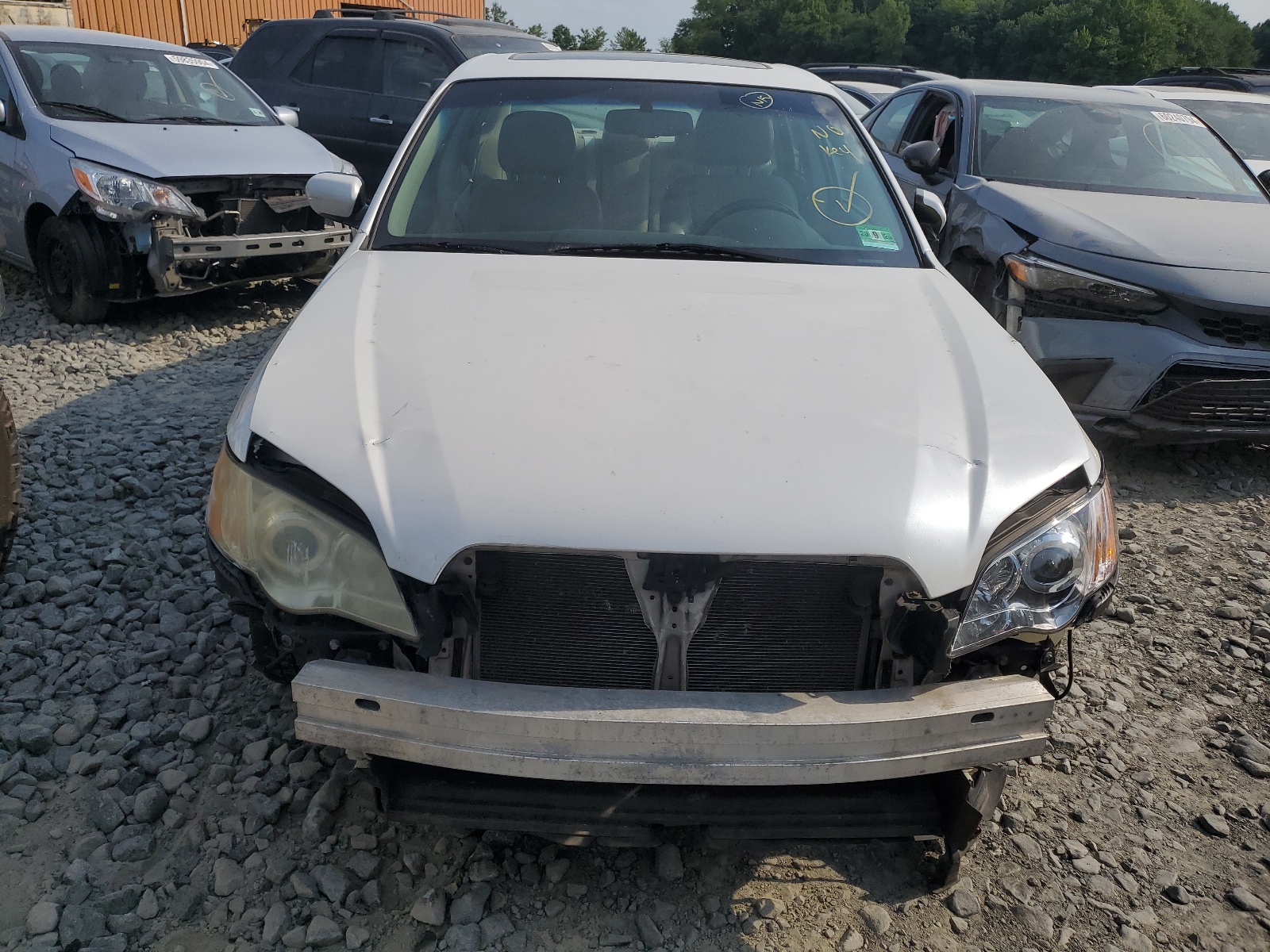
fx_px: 954
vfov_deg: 53.1
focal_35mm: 26
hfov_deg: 67.3
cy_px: 476
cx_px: 635
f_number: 1.5
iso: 50
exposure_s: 1/10000
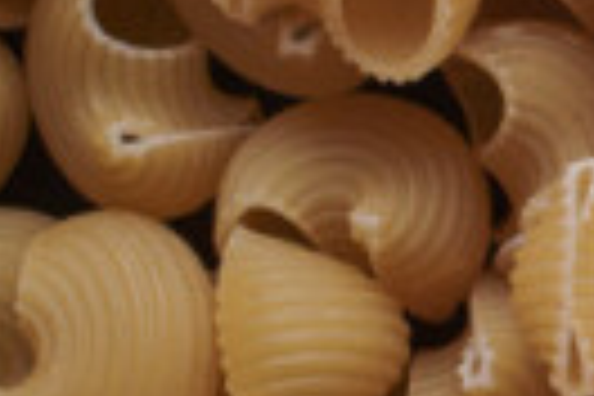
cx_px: 1796
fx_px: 4983
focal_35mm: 302
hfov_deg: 6.3
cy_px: -117
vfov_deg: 4.5
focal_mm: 50
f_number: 8
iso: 160
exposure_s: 1/100
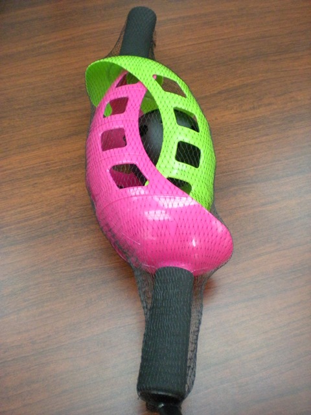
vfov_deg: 49.0
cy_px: 208
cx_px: 156
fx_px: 455
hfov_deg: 37.7
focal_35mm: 38
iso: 588
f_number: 3.1
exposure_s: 1/106
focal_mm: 6.3
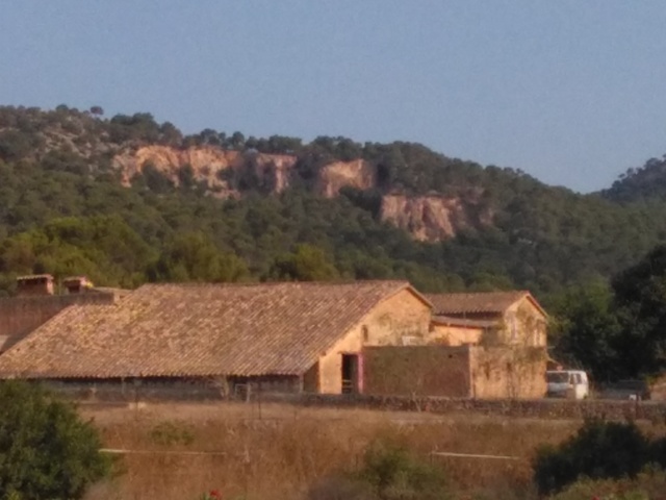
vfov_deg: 49.7
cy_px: 250
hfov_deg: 63.4
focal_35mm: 28
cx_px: 333
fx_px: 539
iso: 100
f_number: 2.2
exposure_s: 1/1349
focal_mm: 2.34
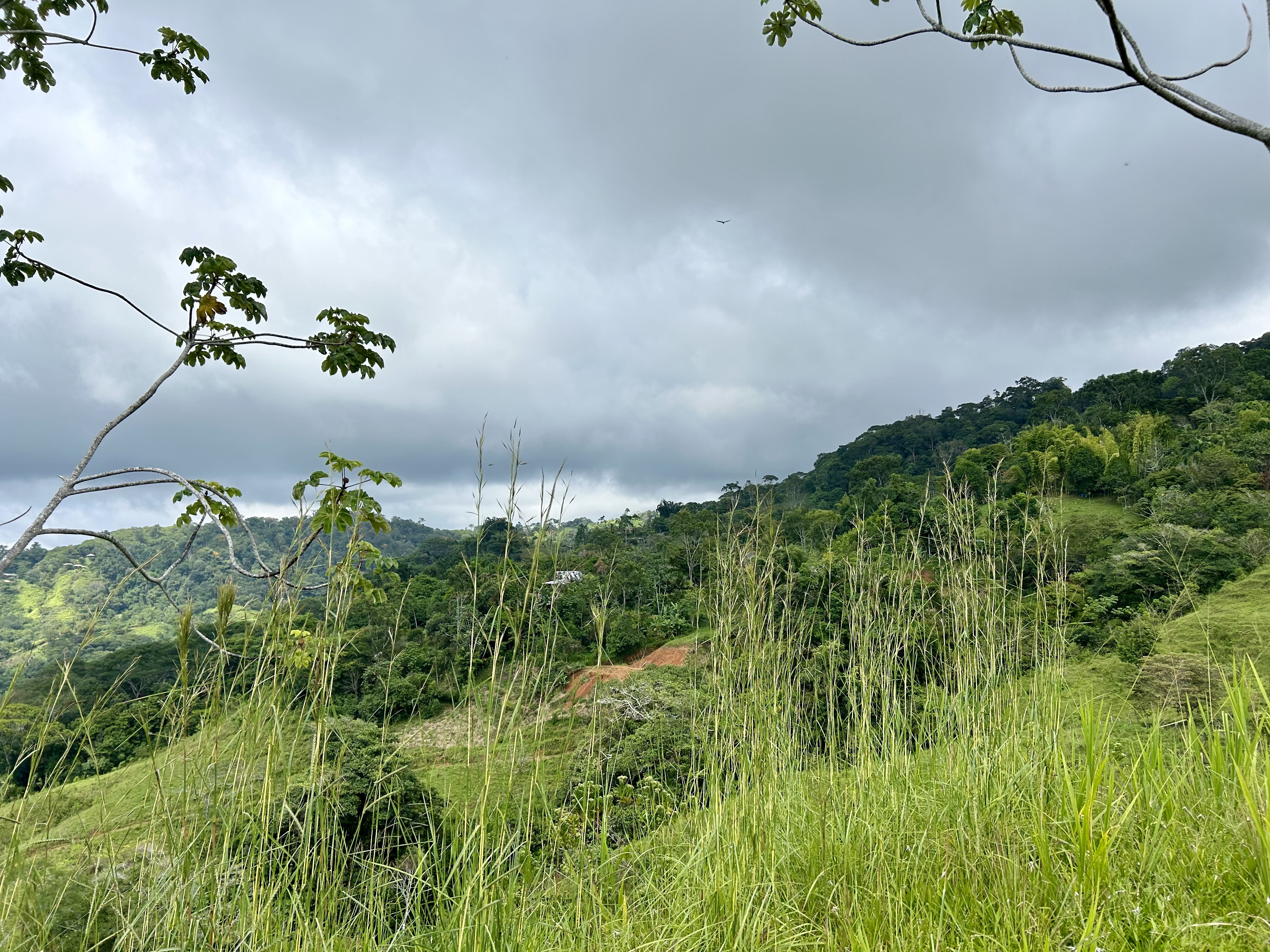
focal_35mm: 26
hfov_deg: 67.3
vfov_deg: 53.1
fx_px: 954
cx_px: 635
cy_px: 476
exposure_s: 1/6211
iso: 50
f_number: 1.5
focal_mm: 5.7
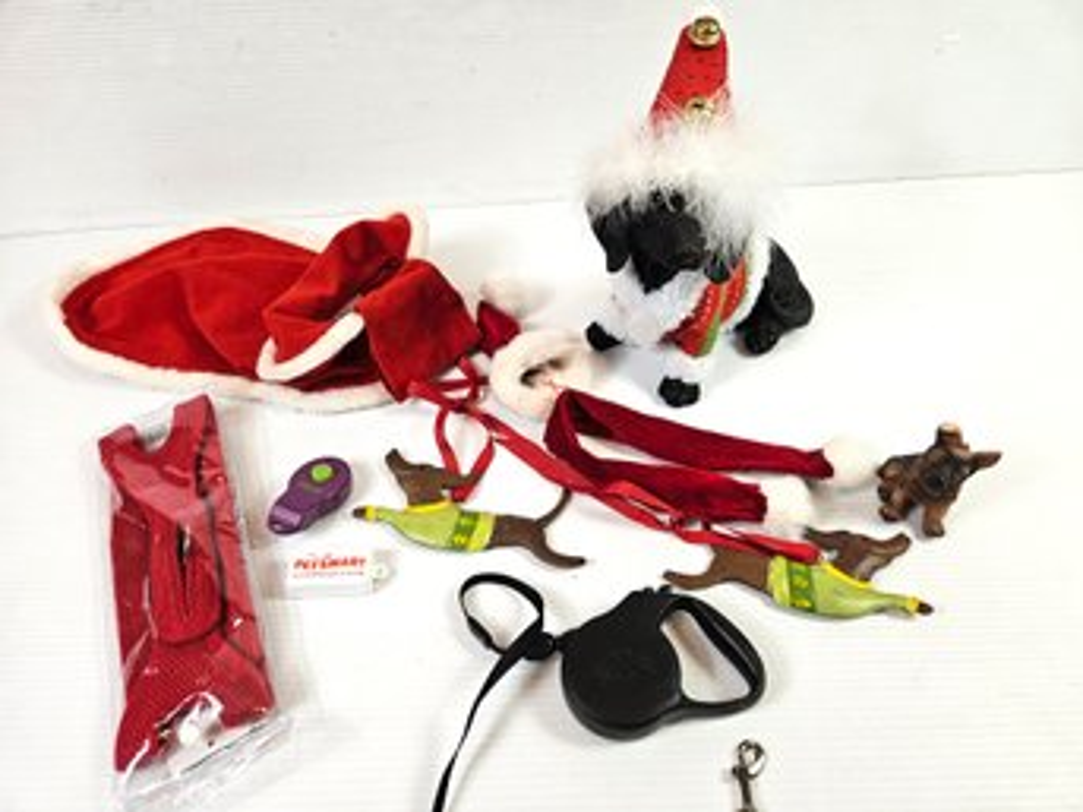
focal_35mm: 23
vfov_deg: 58.8
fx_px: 719
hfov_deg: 73.9
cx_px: 542
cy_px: 406
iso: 100
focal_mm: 5.4
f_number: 1.8
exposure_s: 1/120
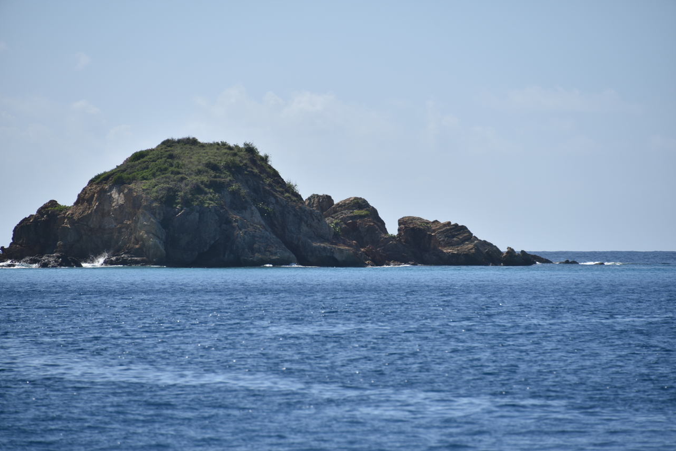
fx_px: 5652
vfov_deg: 4.6
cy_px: 225
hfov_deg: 6.8
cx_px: 338
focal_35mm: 301
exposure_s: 1/640
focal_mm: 300
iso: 100
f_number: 8
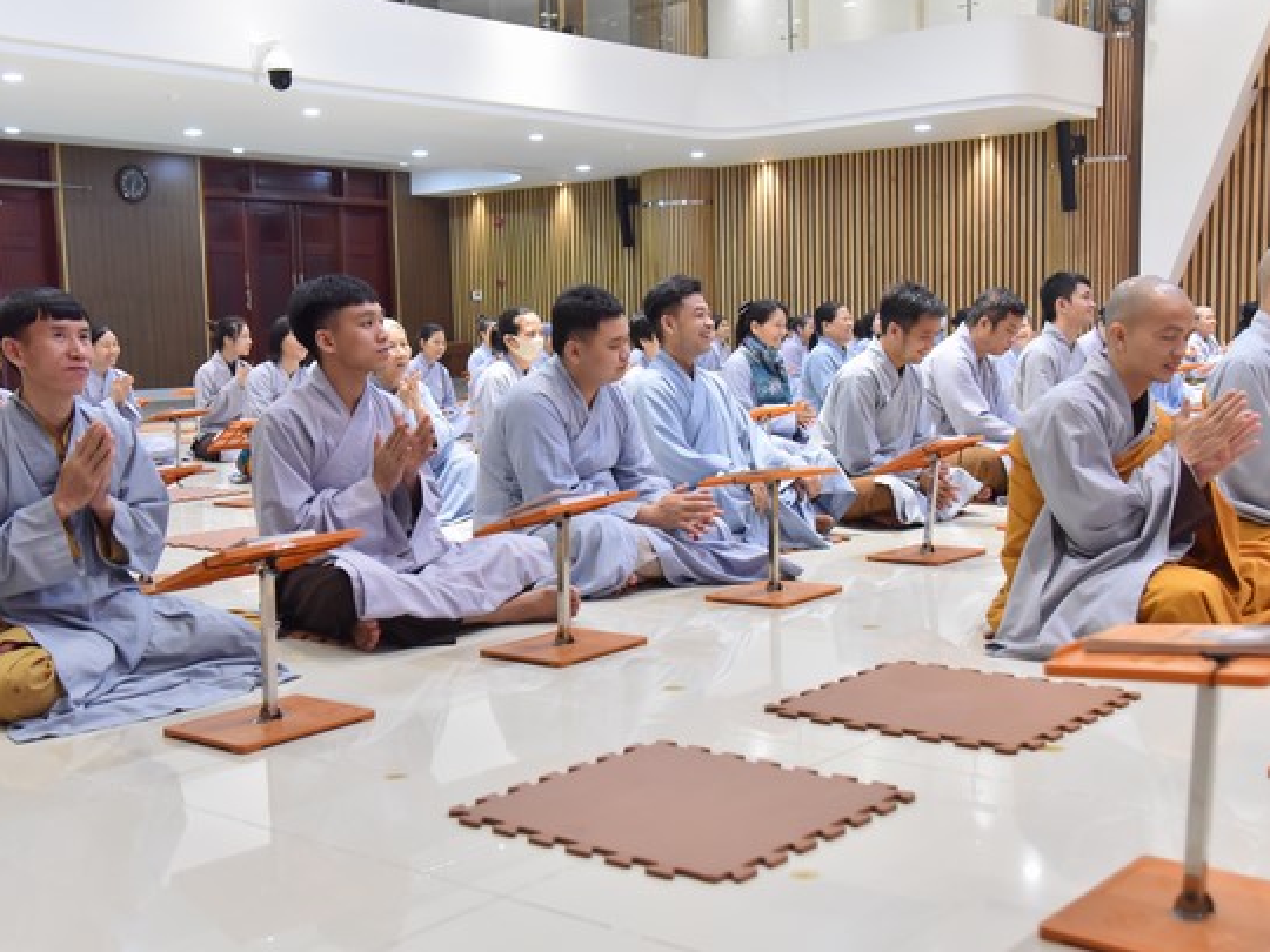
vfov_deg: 32.9
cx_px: 574
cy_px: 465
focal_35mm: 44
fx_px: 1614
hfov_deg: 42.9
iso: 3200
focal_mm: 38
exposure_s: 1/125
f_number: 5
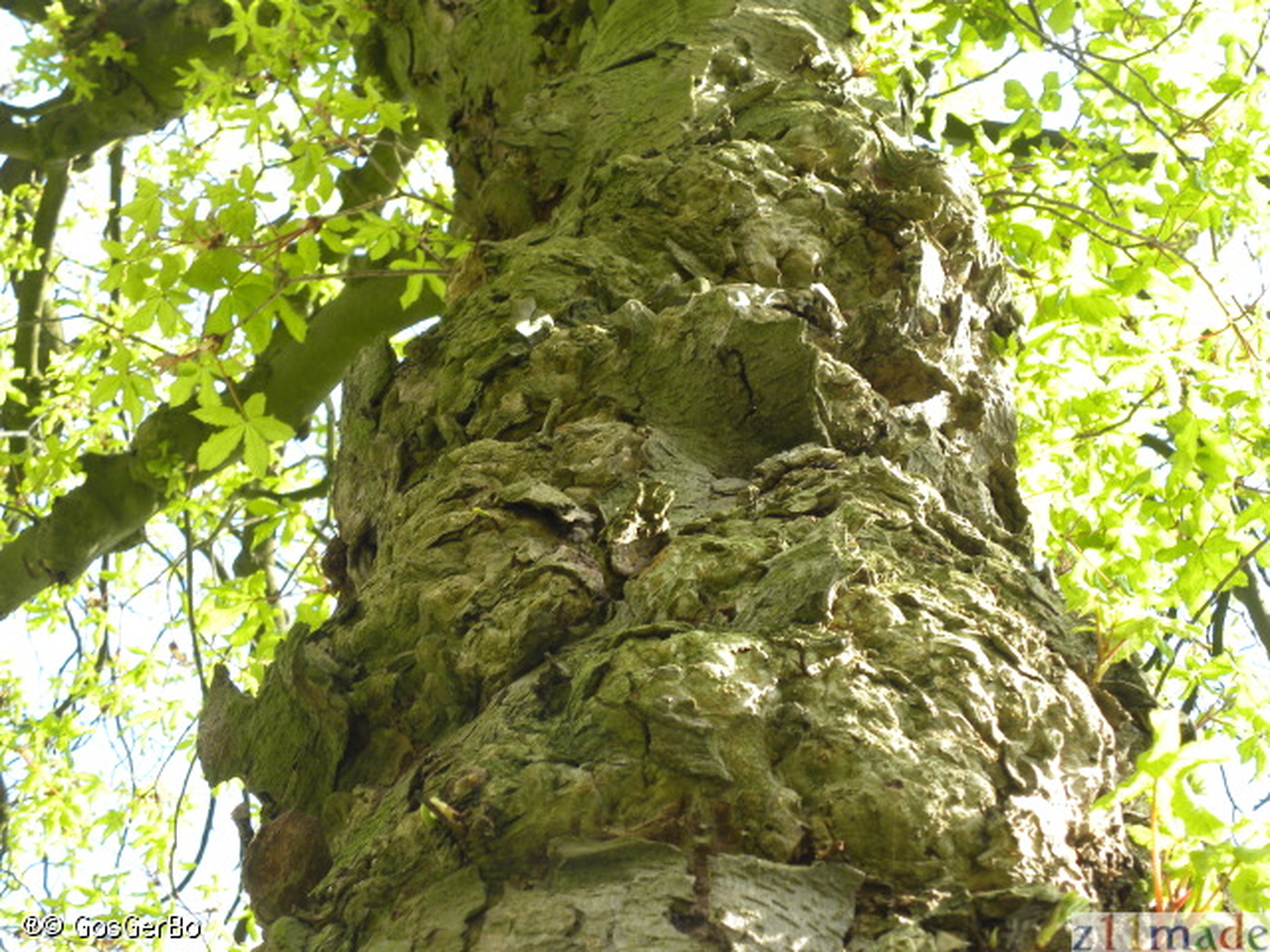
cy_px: 476
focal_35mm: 85
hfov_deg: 23.0
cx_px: 635
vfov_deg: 17.4
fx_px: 3119
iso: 77
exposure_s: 1/72.7
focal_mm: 15.1
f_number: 4
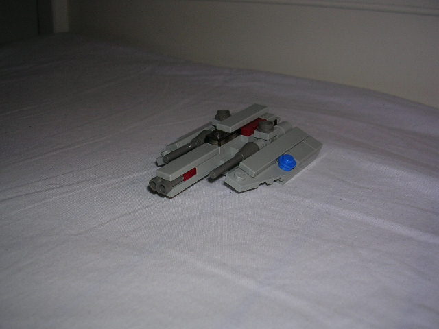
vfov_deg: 37.7
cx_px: 220
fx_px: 482
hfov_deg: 49.0
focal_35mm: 38
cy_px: 164
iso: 50
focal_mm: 5.8
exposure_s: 1/60.1
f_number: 2.8
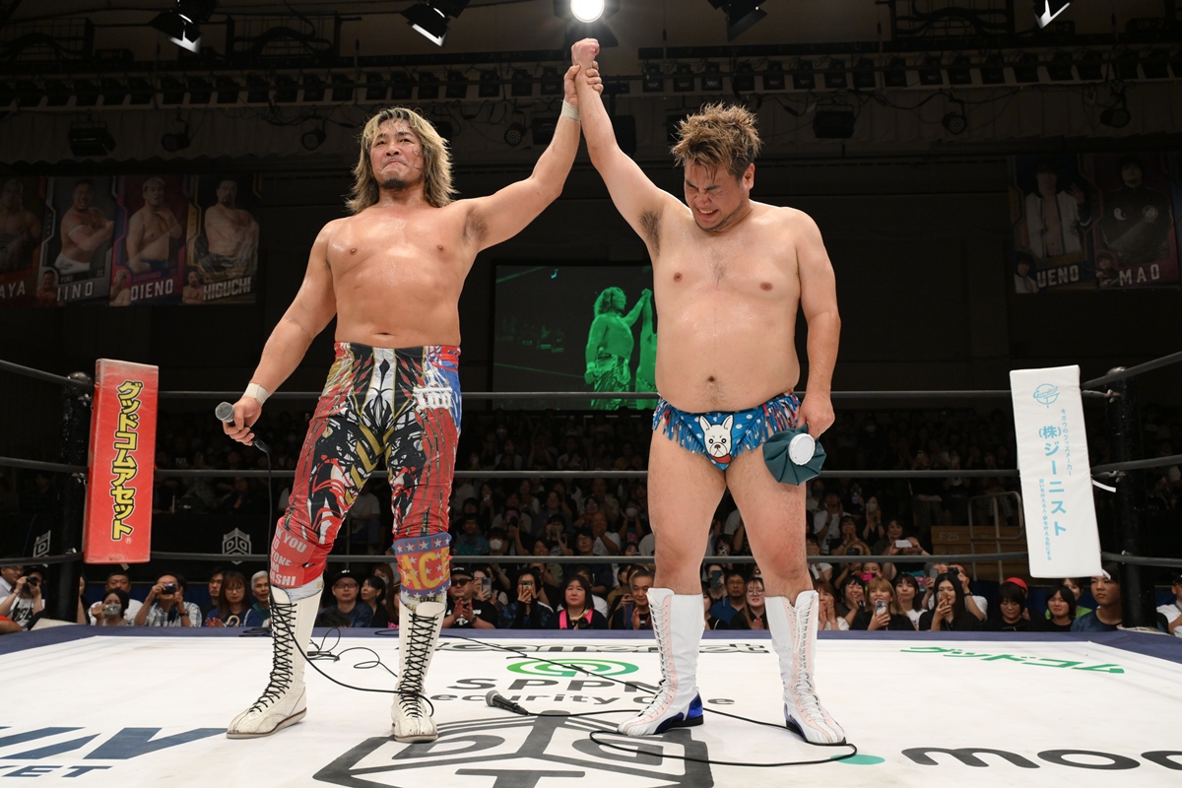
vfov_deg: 43.6
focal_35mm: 30
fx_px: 985
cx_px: 591
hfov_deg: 61.9
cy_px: 394
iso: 3200
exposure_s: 1/1250
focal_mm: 30
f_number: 5
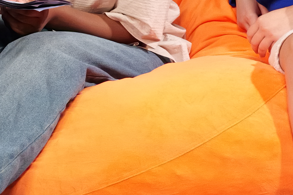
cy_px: -125
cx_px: -272
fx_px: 1180
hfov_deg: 12.6
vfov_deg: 9.1
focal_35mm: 145
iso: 6400
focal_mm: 29
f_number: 7.1
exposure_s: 1/40
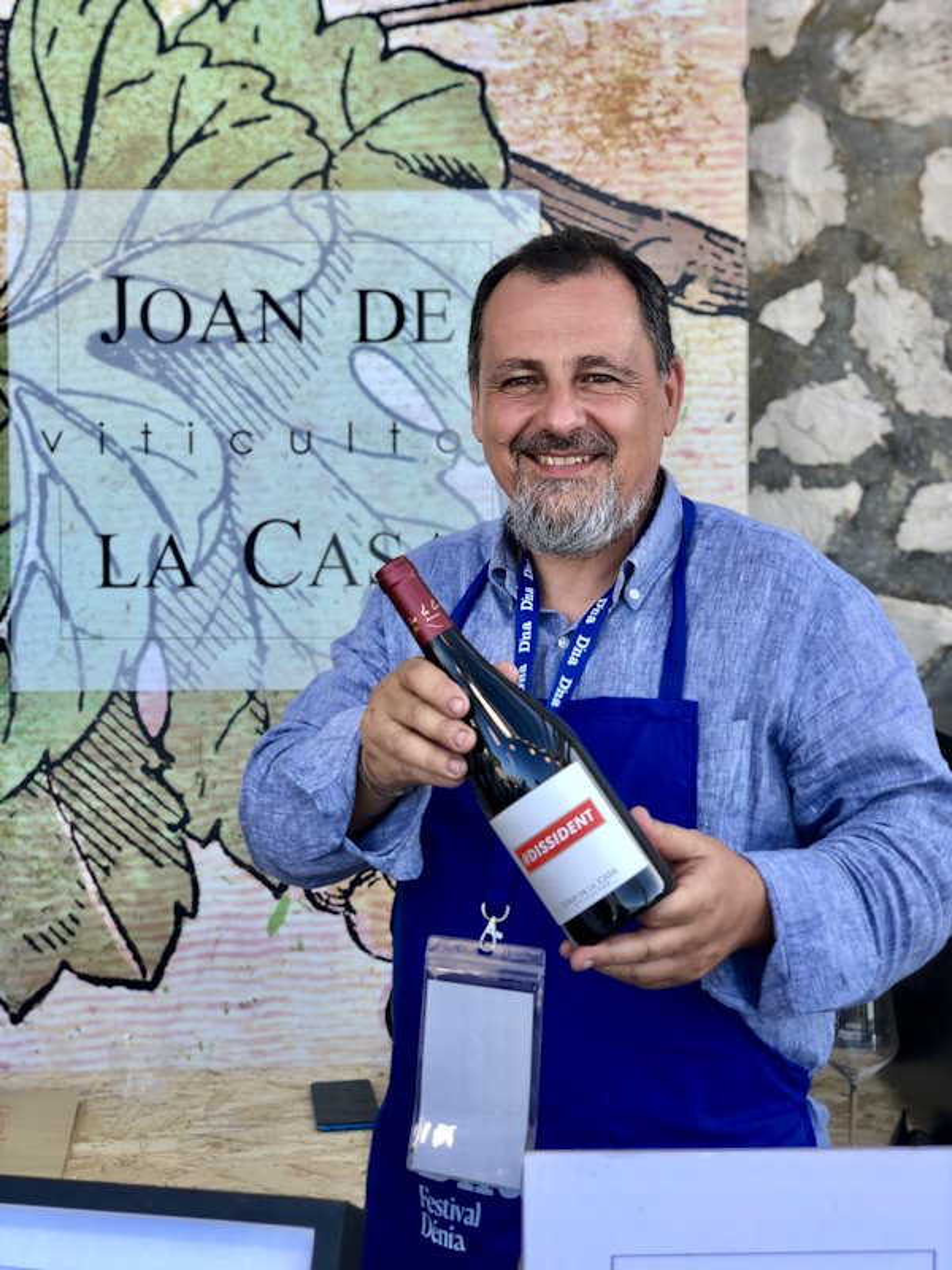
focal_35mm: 52
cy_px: 635
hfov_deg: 28.0
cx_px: 476
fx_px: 1907
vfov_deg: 36.8
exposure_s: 1/113
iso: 16
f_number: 2.4
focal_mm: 6
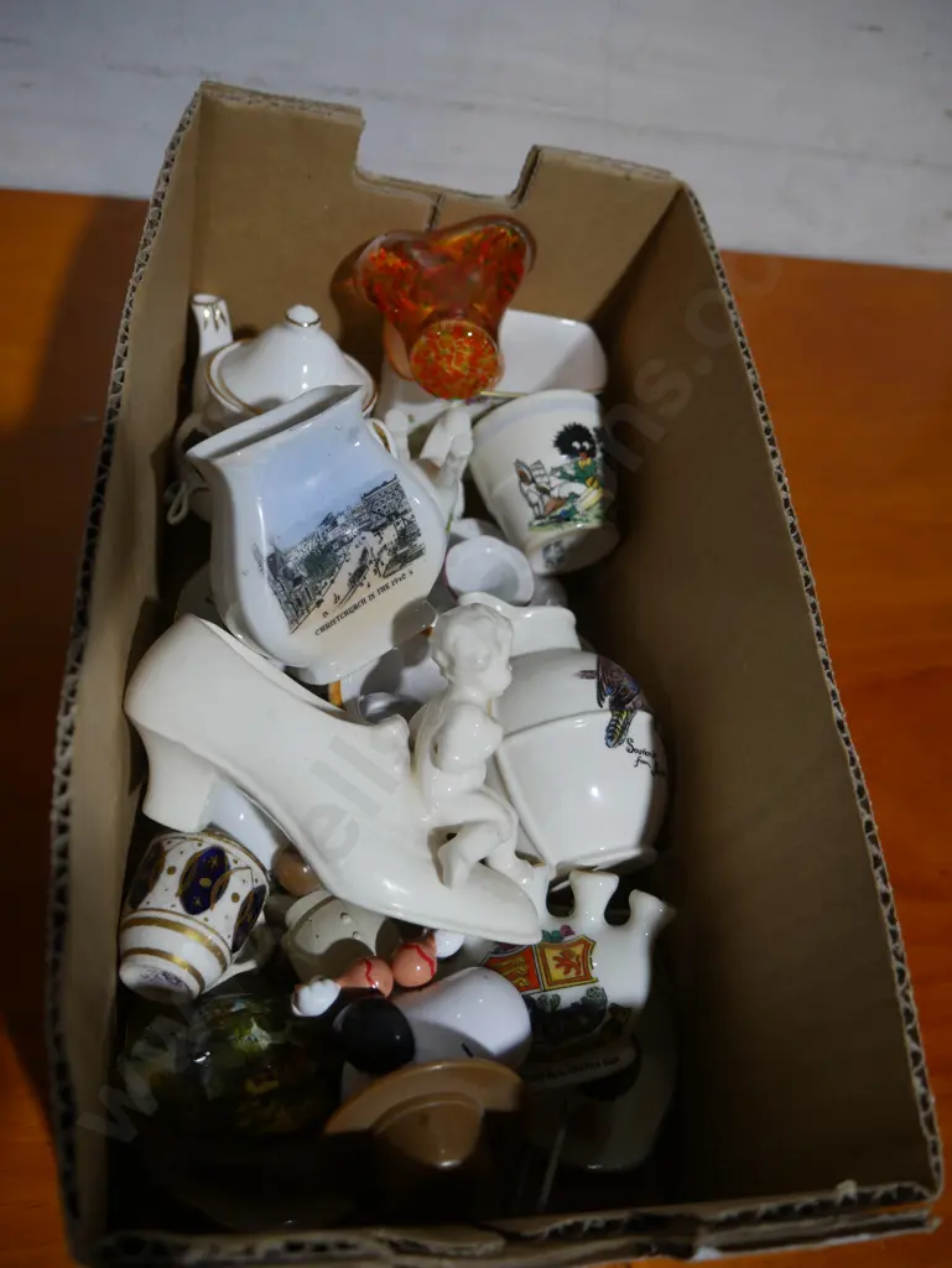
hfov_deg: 49.8
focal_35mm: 28
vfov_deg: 63.4
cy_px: 634
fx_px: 1026
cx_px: 476
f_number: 3.5
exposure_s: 1/80
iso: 200
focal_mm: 14
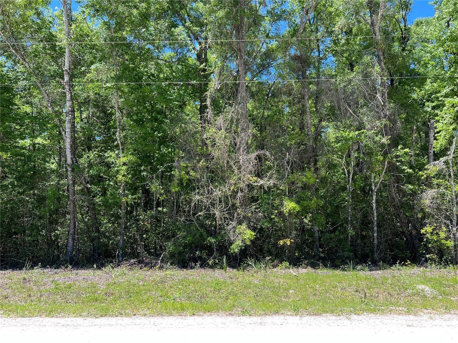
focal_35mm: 26
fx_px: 344
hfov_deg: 67.3
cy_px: 172
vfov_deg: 53.1
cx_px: 229
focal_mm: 5.7
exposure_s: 1/894
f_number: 1.5
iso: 50
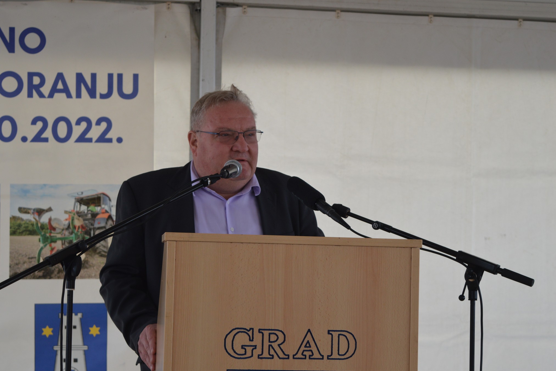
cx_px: 277
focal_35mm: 84
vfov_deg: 16.4
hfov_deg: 24.3
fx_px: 1290
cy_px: 186
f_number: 5.6
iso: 360
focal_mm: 55
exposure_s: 1/125
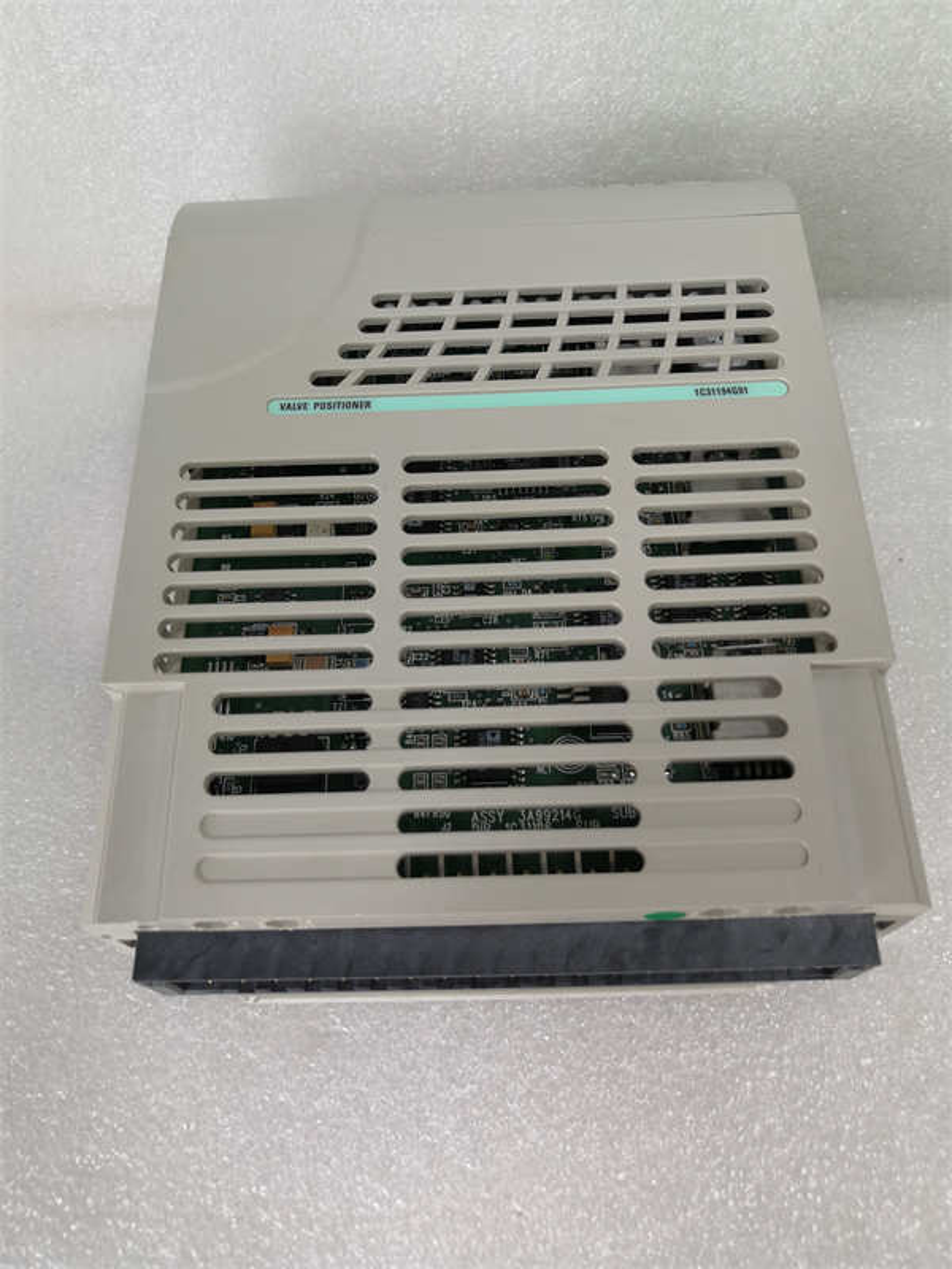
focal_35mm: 27
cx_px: 476
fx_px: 990
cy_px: 634
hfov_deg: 51.4
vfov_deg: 65.3
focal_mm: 3.95
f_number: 1.8
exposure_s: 1/50
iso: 80
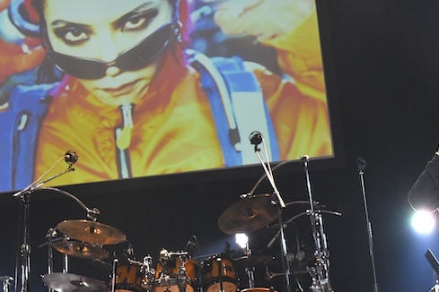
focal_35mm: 67
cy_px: 199
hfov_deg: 30.0
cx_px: 266
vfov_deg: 20.2
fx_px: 817
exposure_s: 1/250
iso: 3200
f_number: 5.6
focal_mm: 32
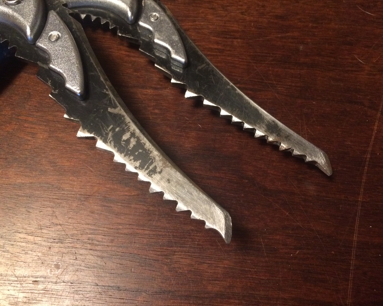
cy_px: 152
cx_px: 190
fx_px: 351
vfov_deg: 47.1
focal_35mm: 31
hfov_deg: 57.2
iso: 320
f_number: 2.2
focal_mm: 4.15
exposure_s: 1/15
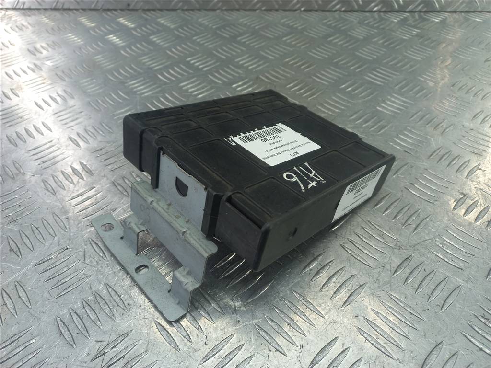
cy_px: 184
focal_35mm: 25
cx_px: 246
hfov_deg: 69.4
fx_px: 355
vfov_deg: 54.9
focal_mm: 4.6
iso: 64
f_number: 1.8
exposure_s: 1/50
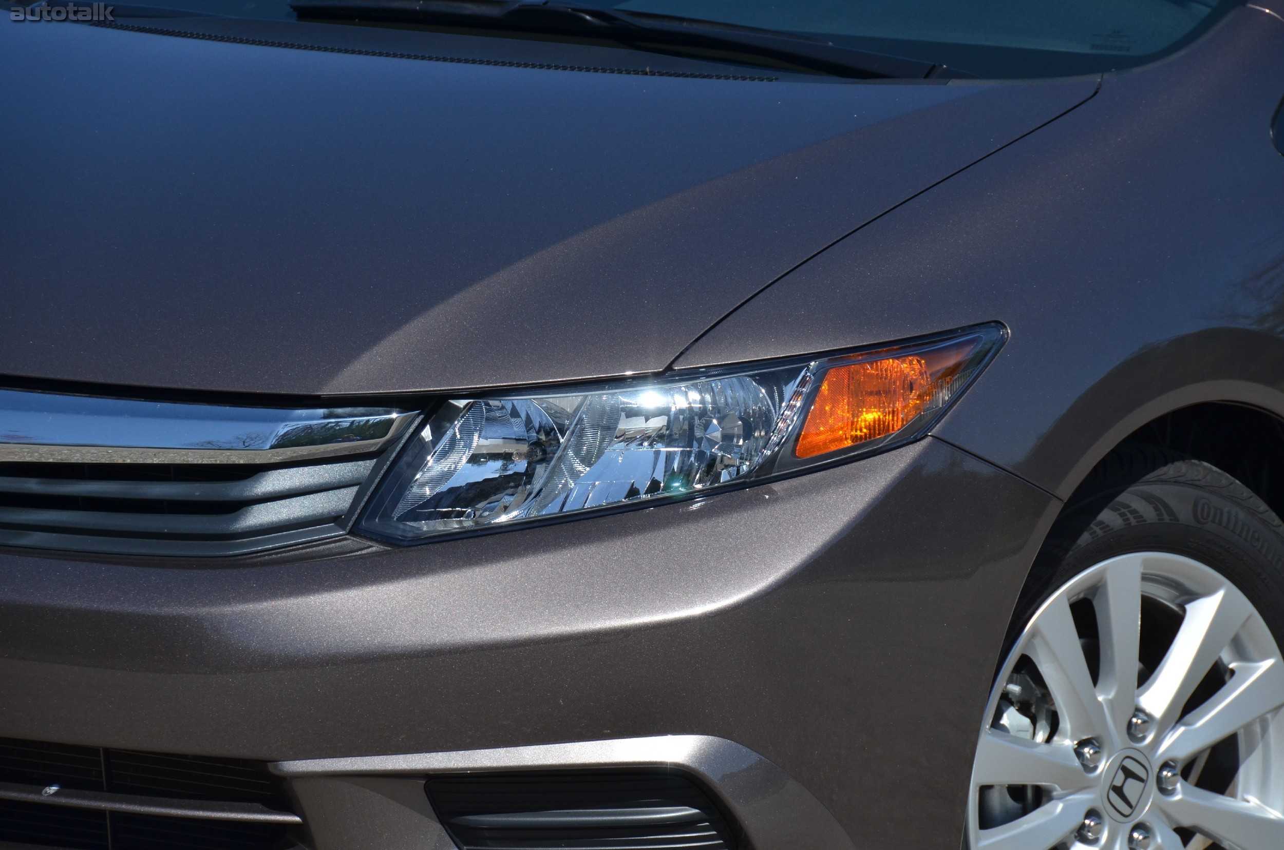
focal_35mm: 202
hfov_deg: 10.2
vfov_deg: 6.8
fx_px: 7208
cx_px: 642
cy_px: 425
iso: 400
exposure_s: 1/2000
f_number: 8
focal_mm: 135
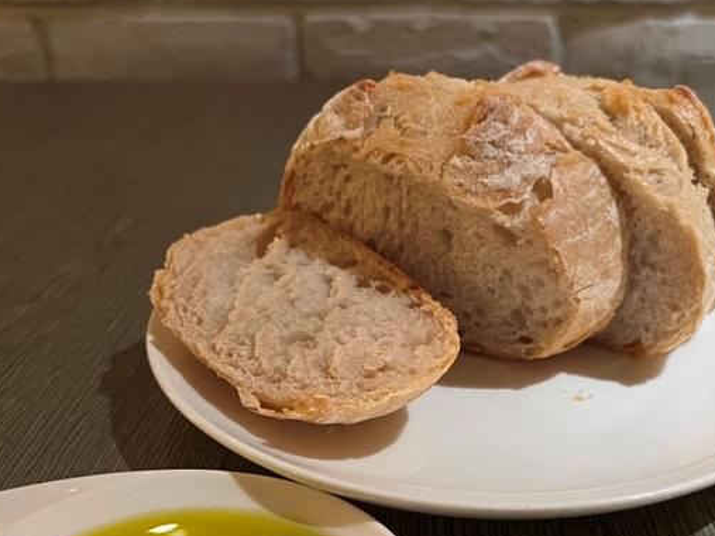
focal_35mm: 41
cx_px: 409
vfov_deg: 34.6
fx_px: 847
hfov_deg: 45.7
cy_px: 382
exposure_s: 1/30
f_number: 1.5
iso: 500
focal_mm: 5.7
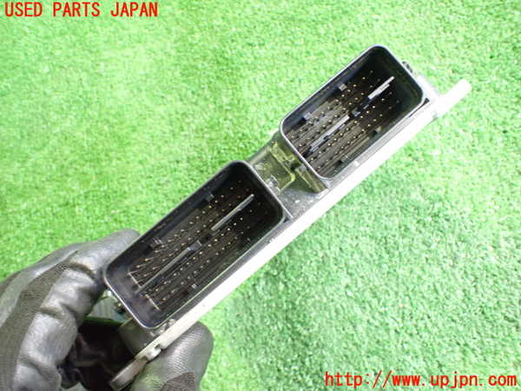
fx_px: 452
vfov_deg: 46.8
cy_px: 196
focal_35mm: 30
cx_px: 260
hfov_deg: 60.0
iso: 1000
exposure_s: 1/30
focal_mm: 5.4
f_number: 2.3
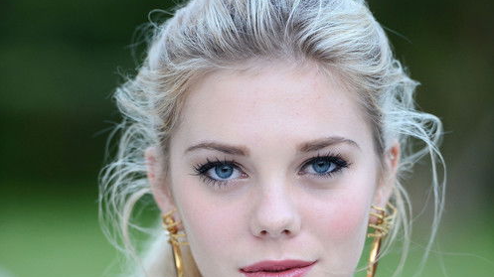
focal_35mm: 293
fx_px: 3836
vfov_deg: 4.1
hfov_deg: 7.4
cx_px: 247
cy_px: 313
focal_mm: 185
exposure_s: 1/400
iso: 800
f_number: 2.8
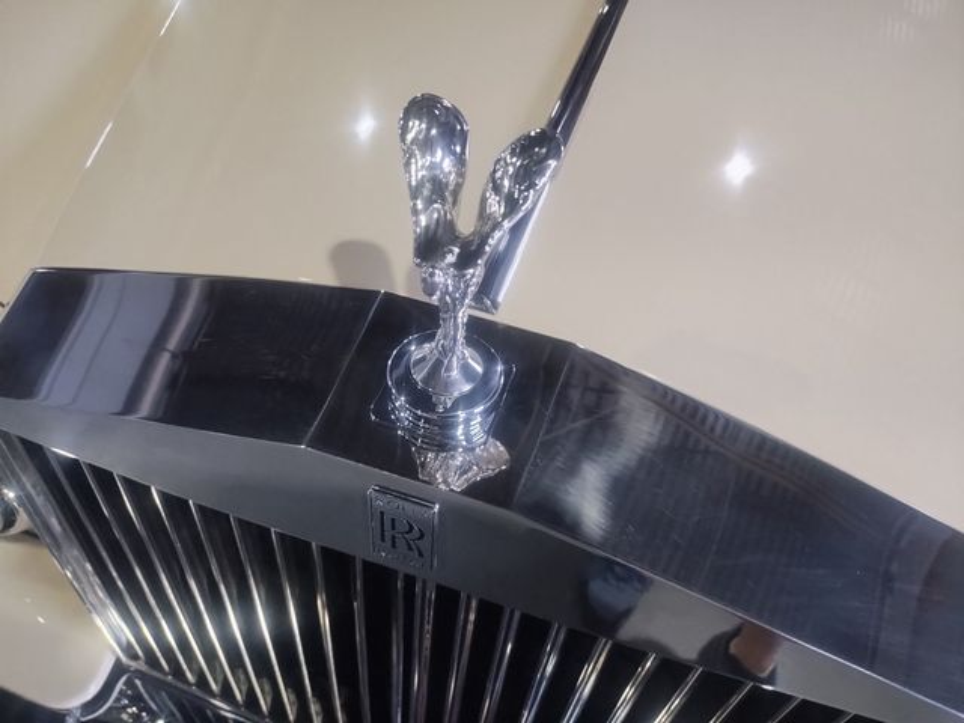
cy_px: 362
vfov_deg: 54.9
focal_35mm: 25
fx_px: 696
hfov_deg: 69.4
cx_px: 482
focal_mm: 4.71
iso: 101
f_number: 1.7
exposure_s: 1/60
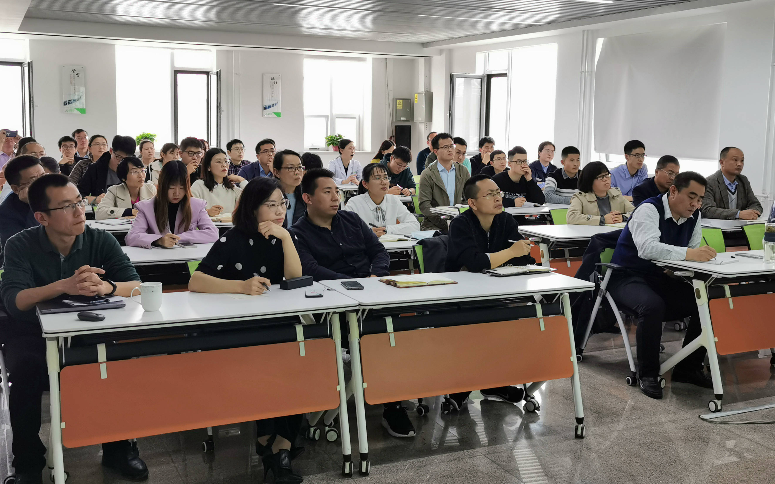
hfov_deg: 50.4
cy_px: 232
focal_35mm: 39
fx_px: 824
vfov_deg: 32.8
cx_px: 383
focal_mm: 5.56
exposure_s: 1/60
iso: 160
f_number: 1.6
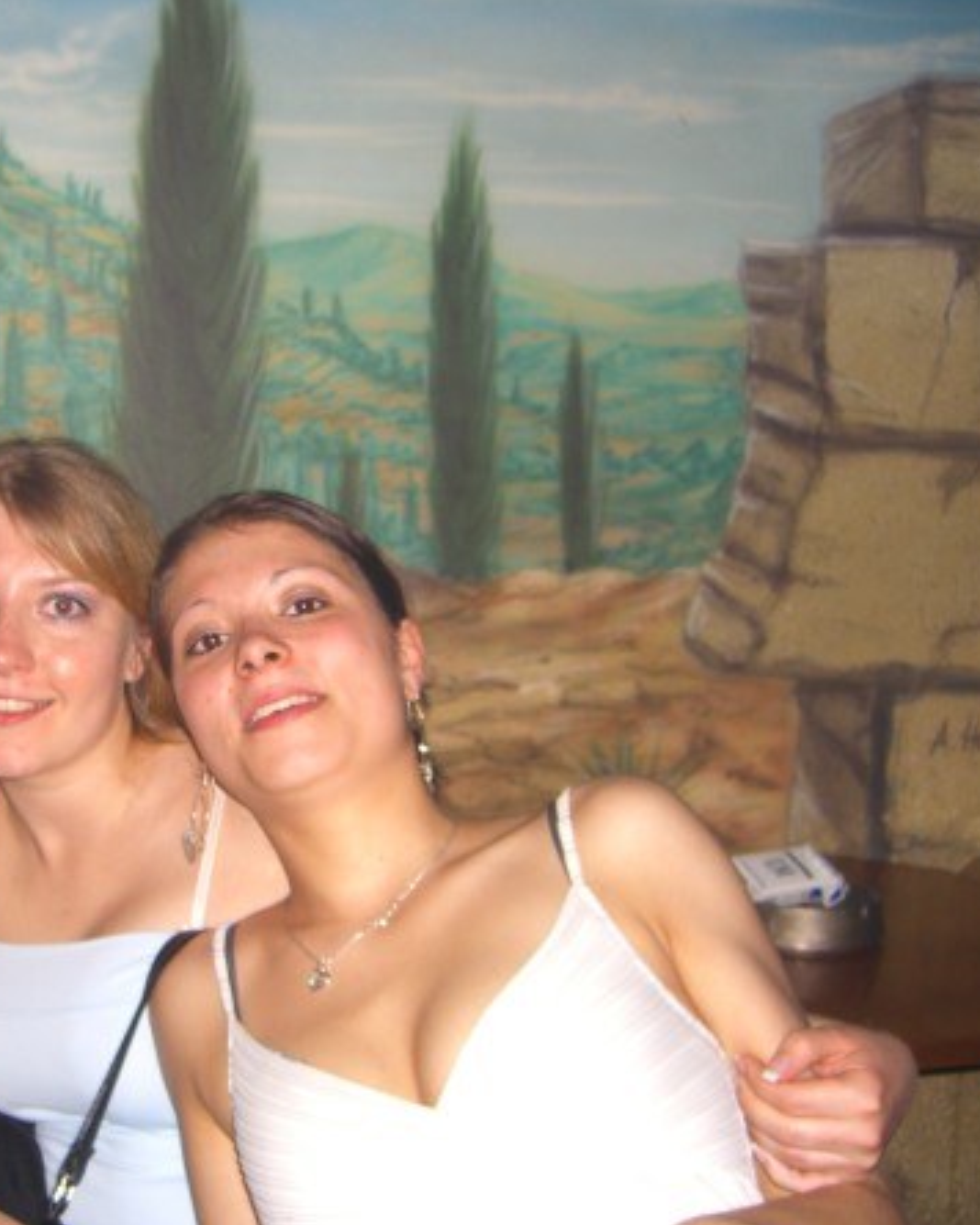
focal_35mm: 50
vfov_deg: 37.3
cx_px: 217
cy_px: 614
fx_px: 1813
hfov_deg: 29.7
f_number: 2.8
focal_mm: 7.9
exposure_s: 1/60
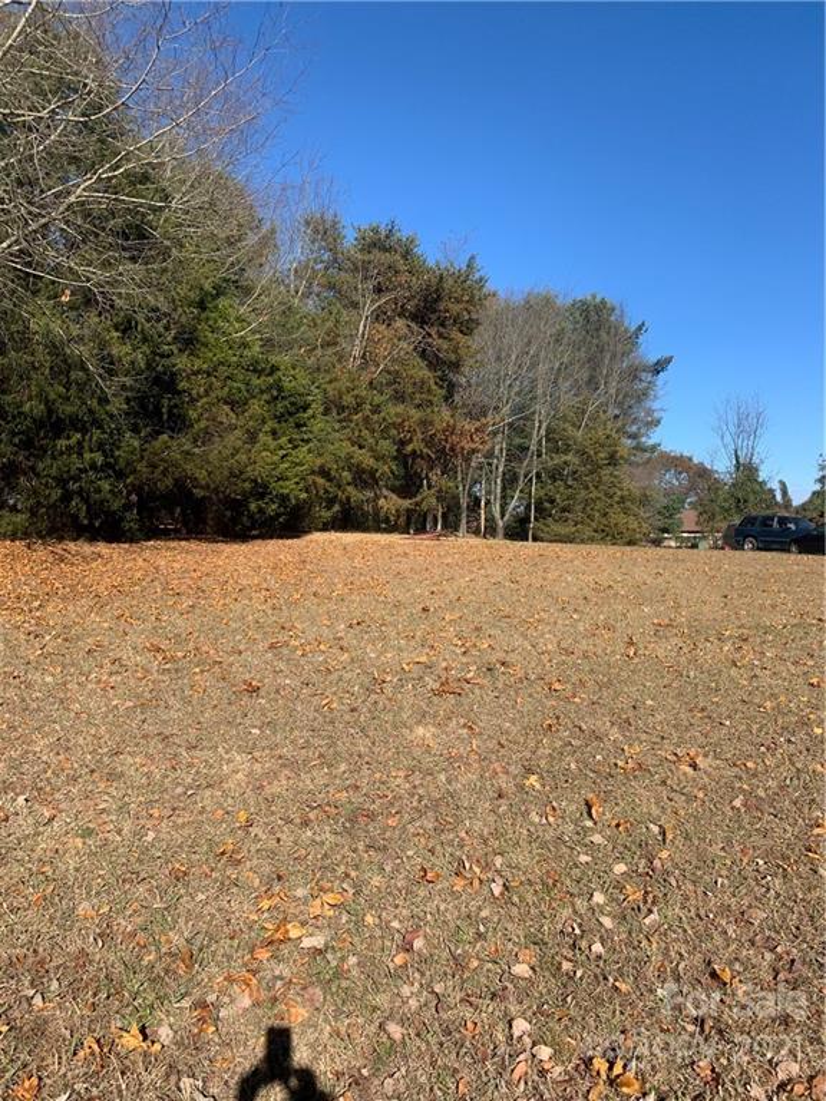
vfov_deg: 67.3
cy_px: 550
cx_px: 413
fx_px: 827
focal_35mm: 26
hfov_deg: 53.1
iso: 25
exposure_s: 1/1610
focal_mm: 4.25
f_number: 1.8
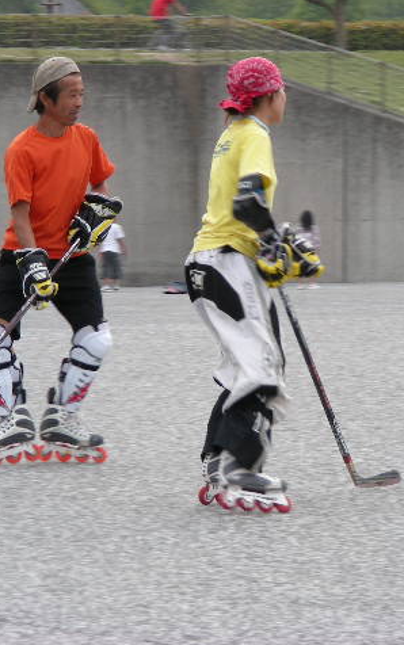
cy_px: 321
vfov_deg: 8.6
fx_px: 4311
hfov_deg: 5.4
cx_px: 233
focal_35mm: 245
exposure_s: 1/87.5
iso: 50
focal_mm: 28.7
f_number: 3.5
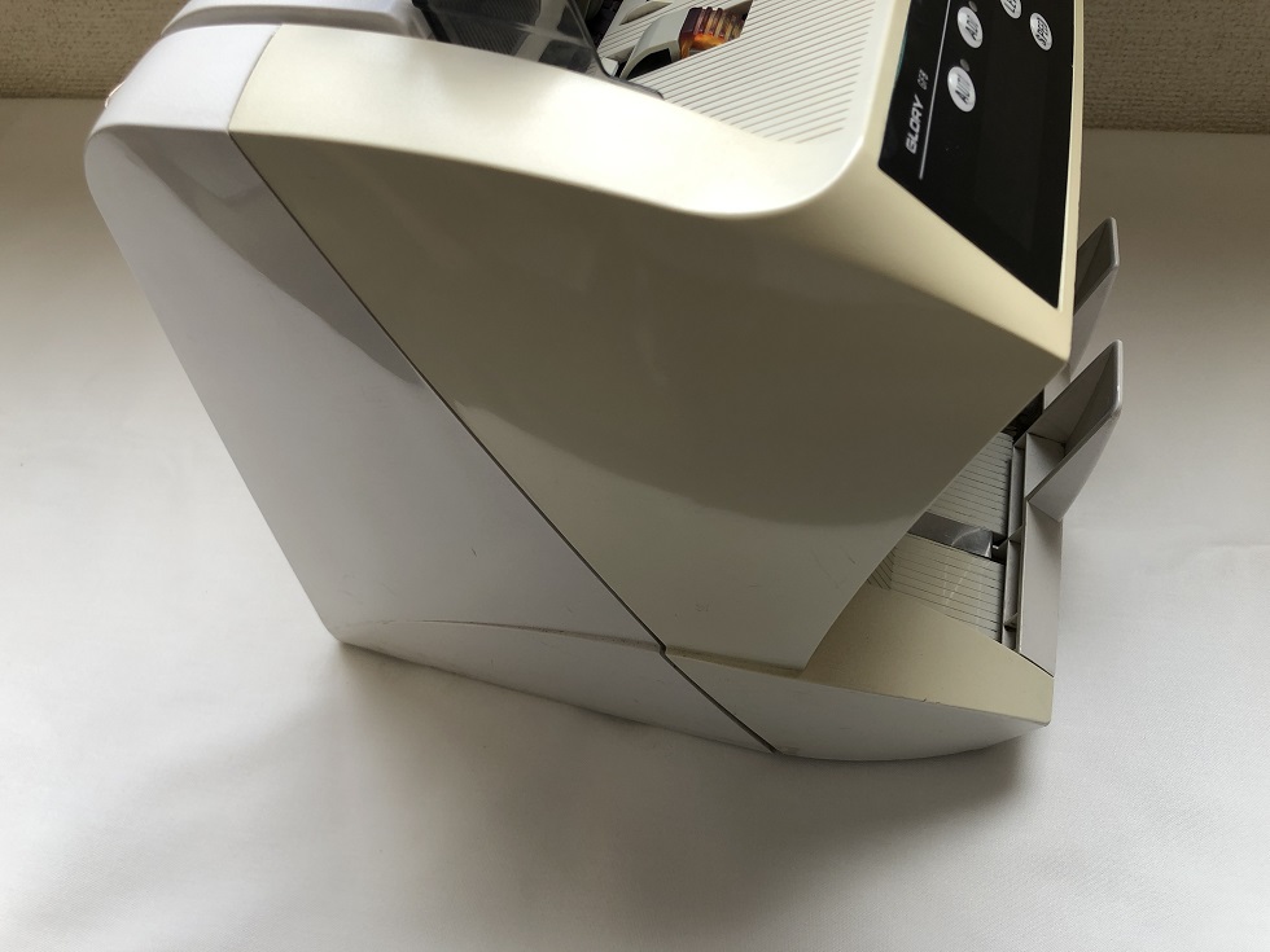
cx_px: 635
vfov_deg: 49.7
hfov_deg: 63.4
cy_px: 476
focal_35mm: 28
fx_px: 1027
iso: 25
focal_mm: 3.99
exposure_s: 1/100
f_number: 1.8
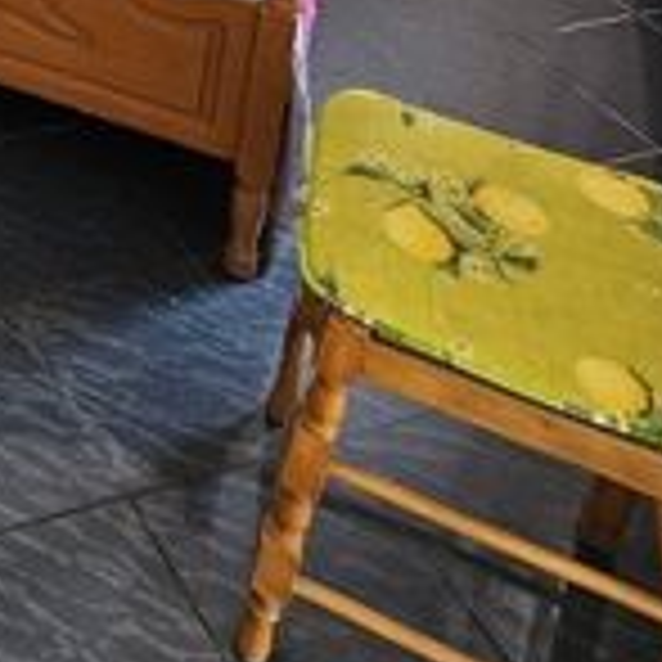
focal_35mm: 55
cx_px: -317
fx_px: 1190
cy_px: -437
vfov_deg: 22.6
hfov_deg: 24.5
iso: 64
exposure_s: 1/50
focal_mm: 2.2
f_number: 2.2
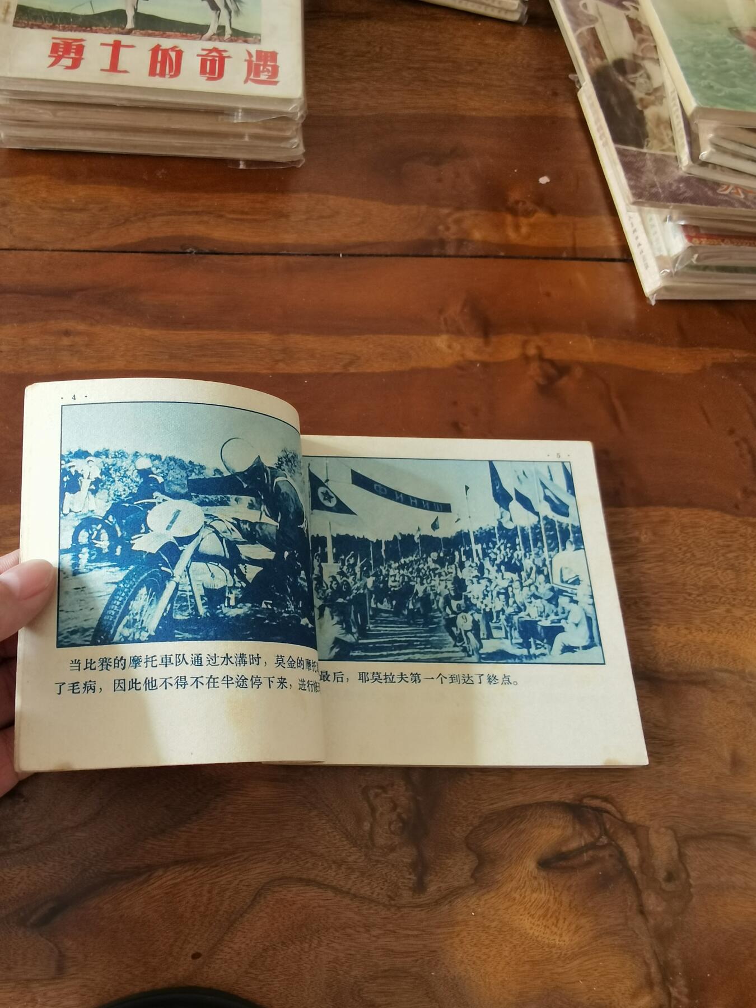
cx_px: 378
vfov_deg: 65.3
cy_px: 504
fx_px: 786
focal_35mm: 27
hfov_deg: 51.4
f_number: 2.2
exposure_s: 1/60
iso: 125
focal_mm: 2.26
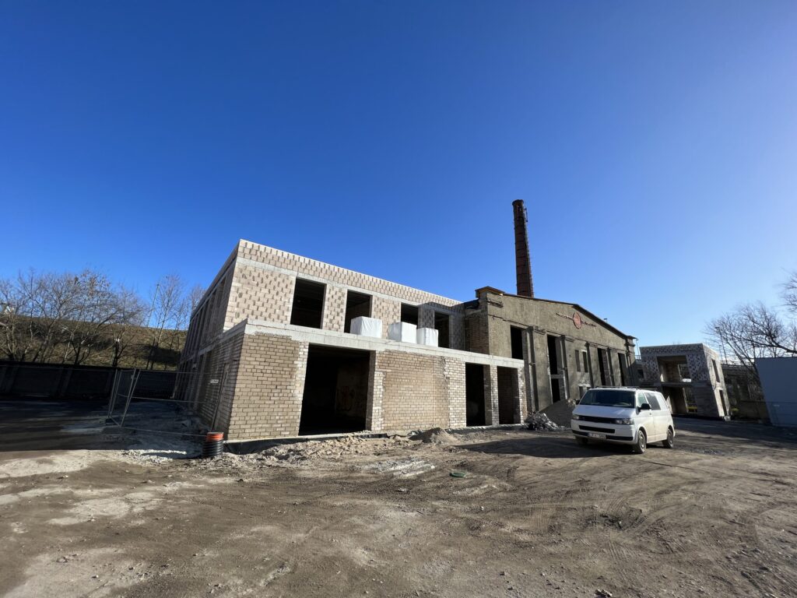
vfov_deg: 89.9
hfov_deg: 106.2
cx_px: 398
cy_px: 299
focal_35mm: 13
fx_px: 299
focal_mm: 1.57
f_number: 1.8
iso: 32
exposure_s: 1/1429
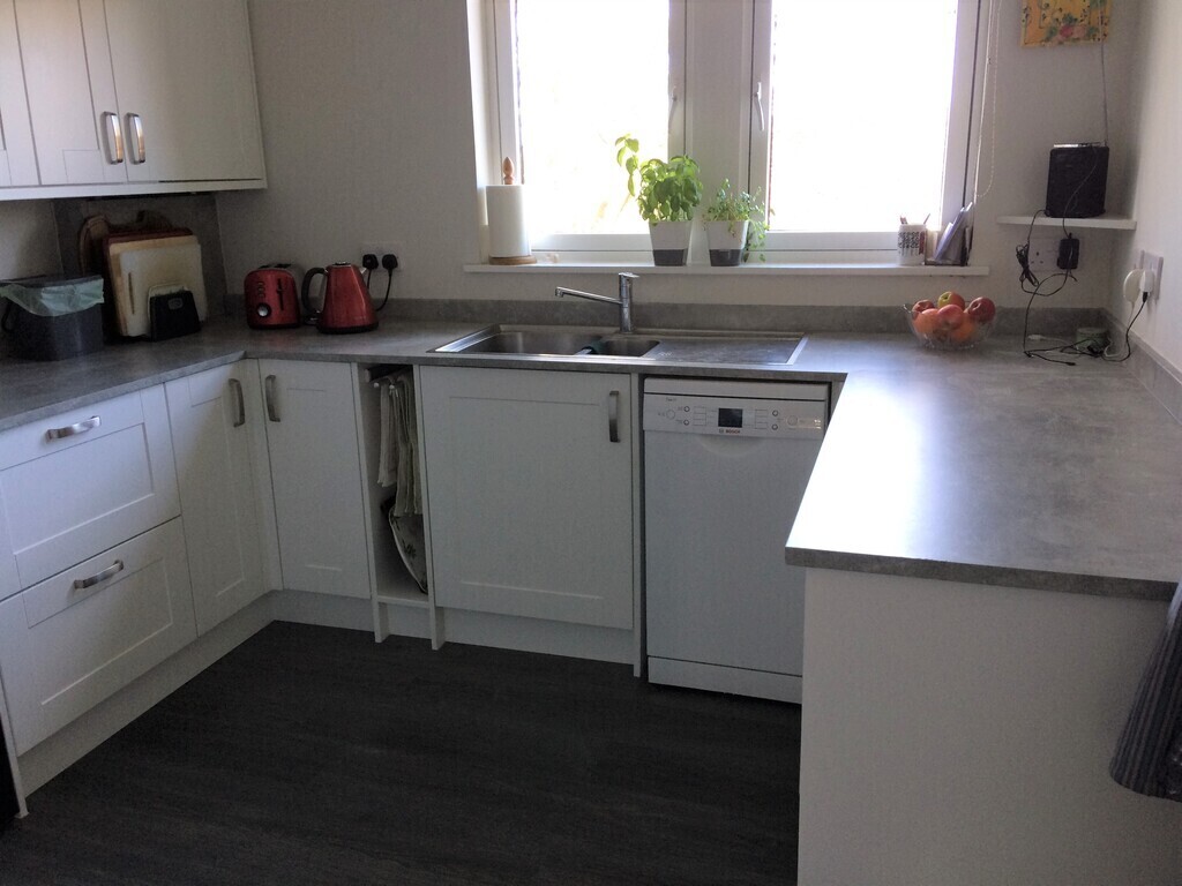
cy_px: 443
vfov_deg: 48.2
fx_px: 990
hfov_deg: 61.7
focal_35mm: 29
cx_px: 591
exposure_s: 1/33
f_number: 2.2
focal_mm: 4.15
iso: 50
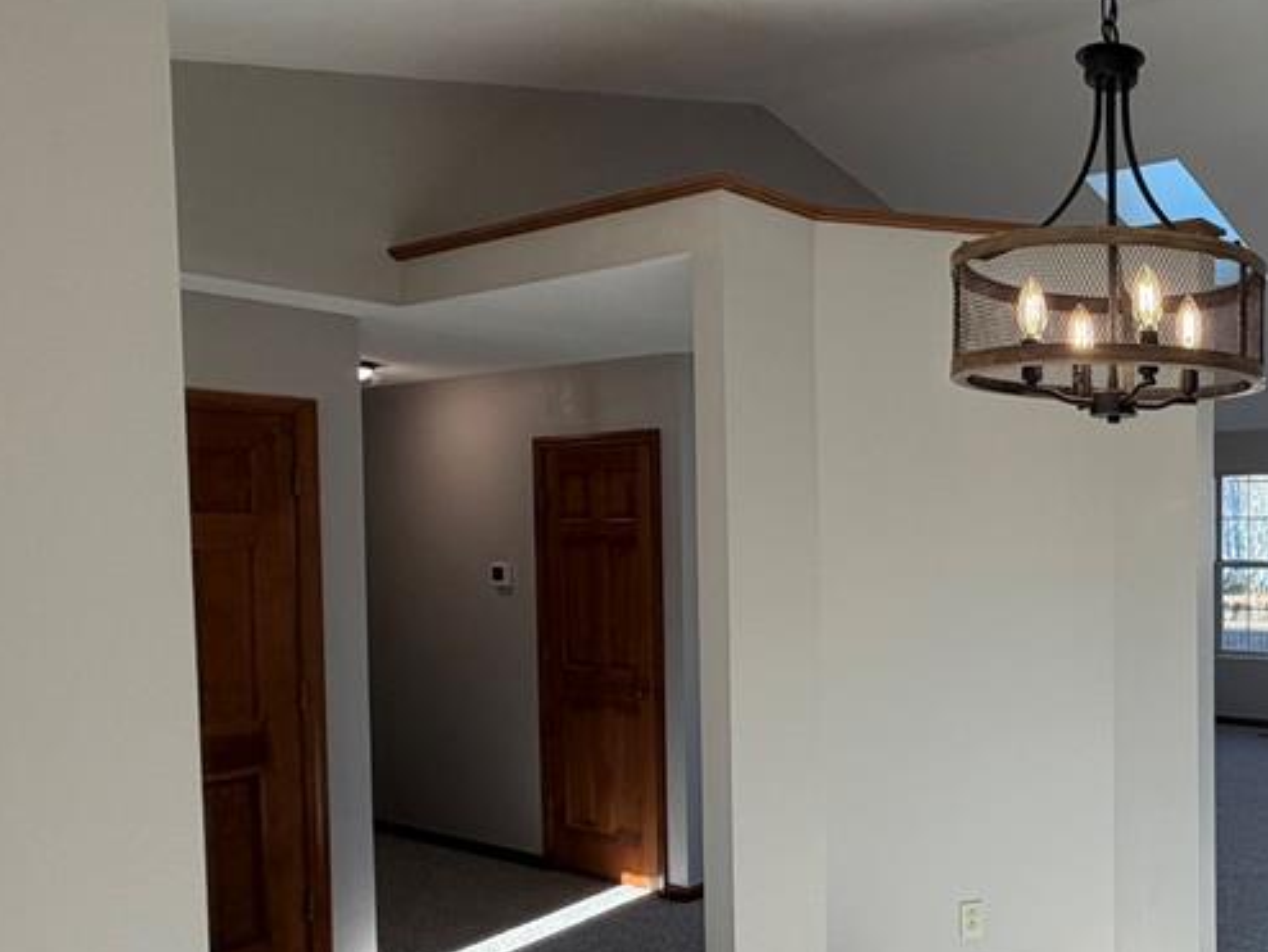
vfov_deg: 48.1
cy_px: 557
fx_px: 1063
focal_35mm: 29
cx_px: 1217
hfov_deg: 51.6
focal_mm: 2.22
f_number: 2.2
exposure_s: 1/120
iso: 64
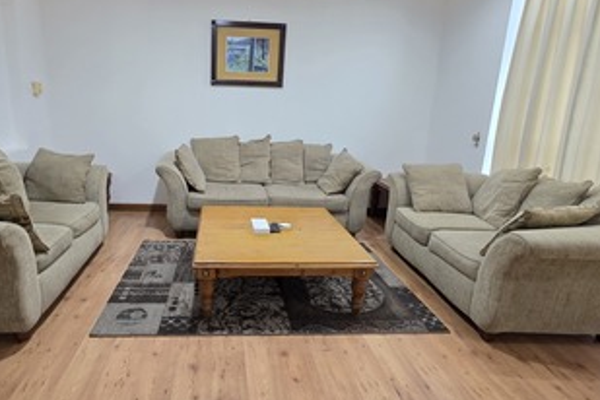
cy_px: 183
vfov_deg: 61.8
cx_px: 250
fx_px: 333
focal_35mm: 20
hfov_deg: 83.3
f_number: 1.9
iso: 500
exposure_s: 1/50
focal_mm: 2.2
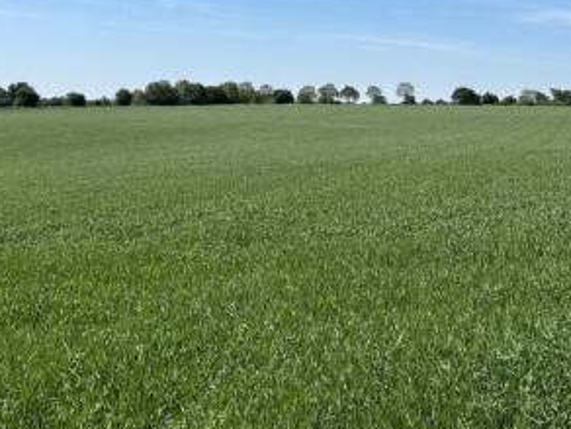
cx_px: 529
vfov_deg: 27.2
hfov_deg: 34.5
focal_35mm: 52
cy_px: 56
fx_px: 858
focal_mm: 5.96
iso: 50
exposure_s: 1/4255
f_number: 1.6
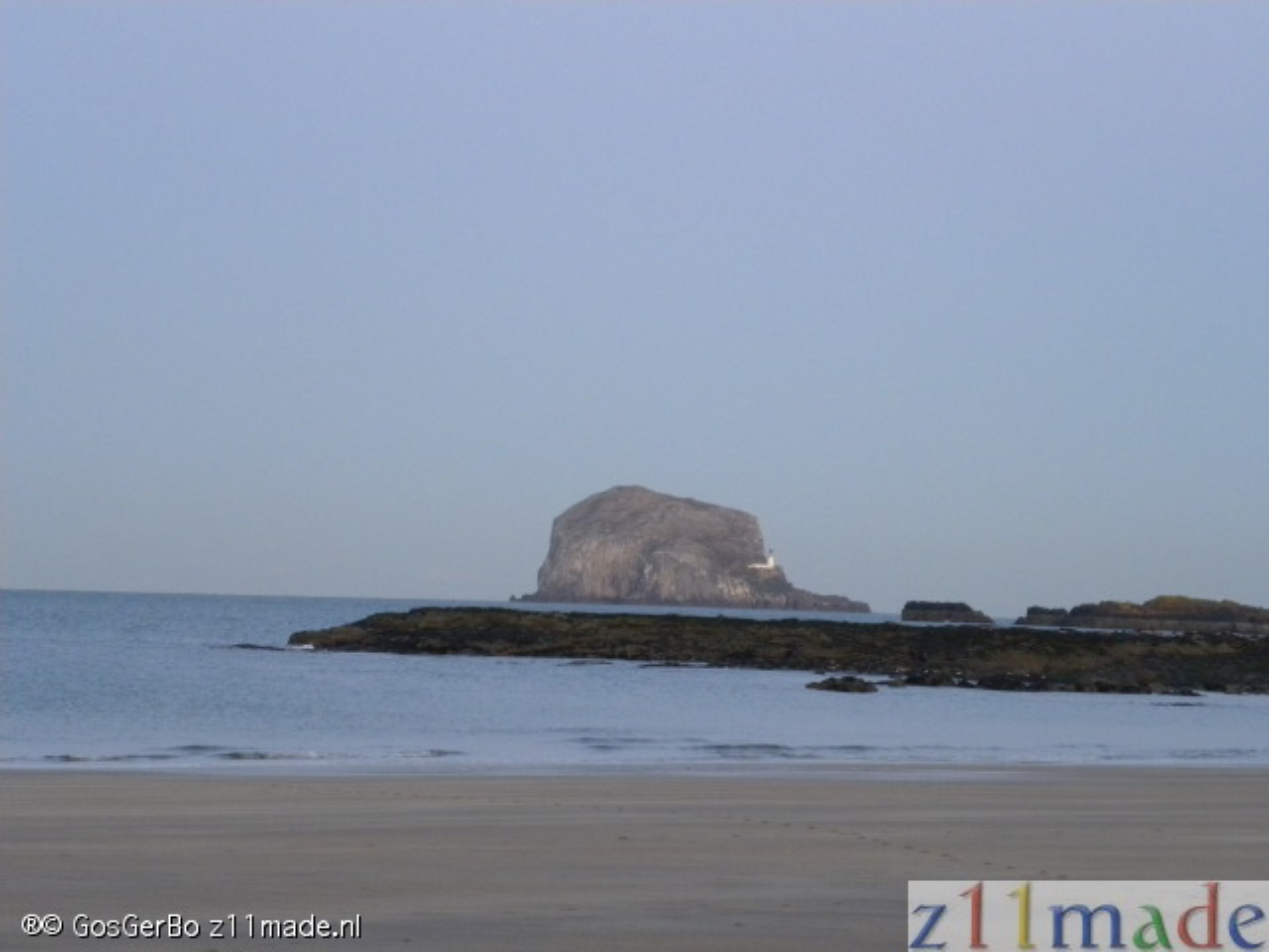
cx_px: 634
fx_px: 5279
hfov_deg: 13.7
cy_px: 476
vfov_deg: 10.3
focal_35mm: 144
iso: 400
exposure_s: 1/27
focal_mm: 25.7
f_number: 4.5
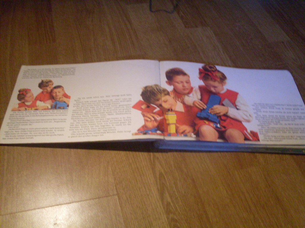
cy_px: 114
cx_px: 152
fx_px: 335
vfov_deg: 37.7
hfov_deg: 49.0
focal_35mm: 38
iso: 200
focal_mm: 6.3
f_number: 2.8
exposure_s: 1/15
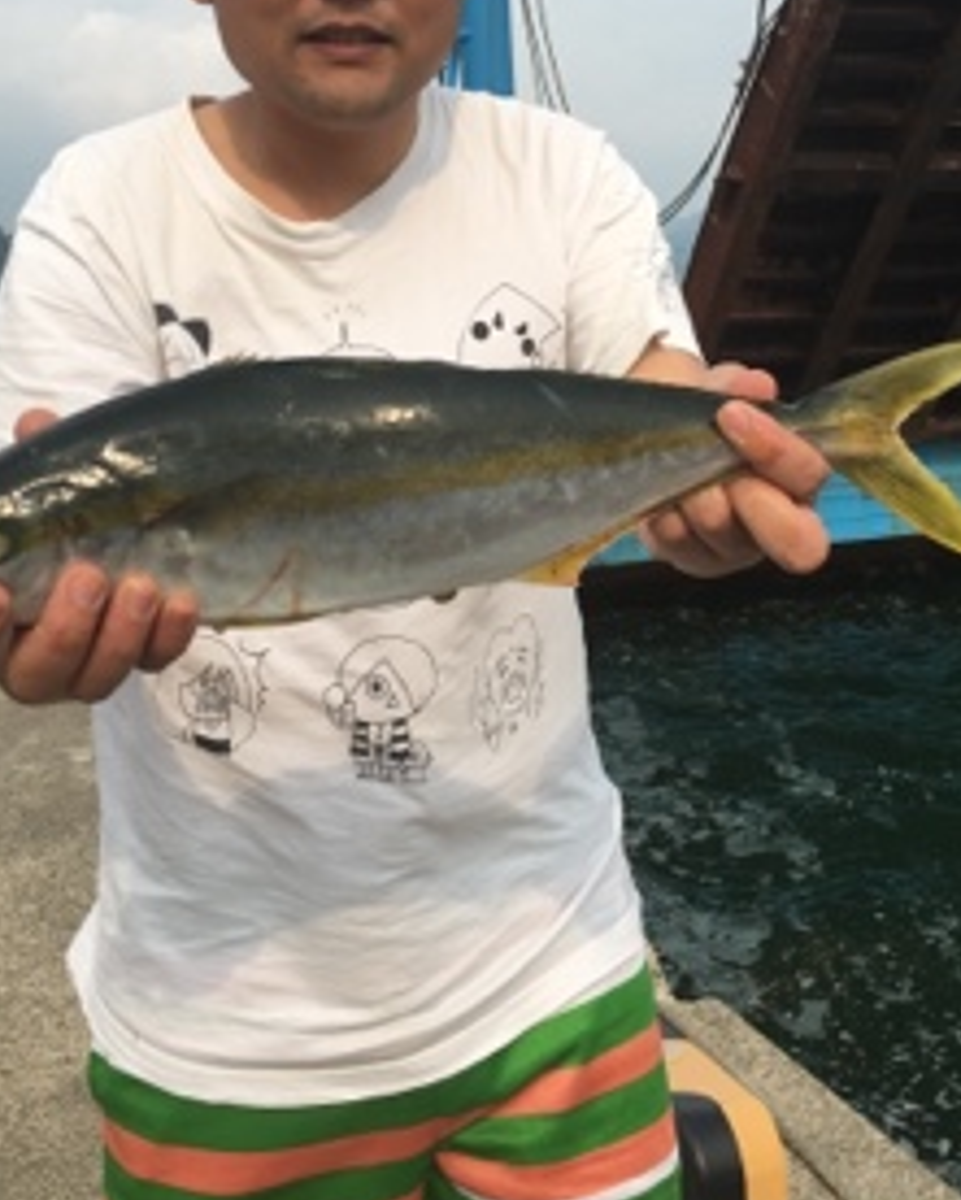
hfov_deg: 36.5
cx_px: 465
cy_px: 387
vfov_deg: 44.0
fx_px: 1457
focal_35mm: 41
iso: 25
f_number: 2.2
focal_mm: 4.15
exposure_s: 1/1374
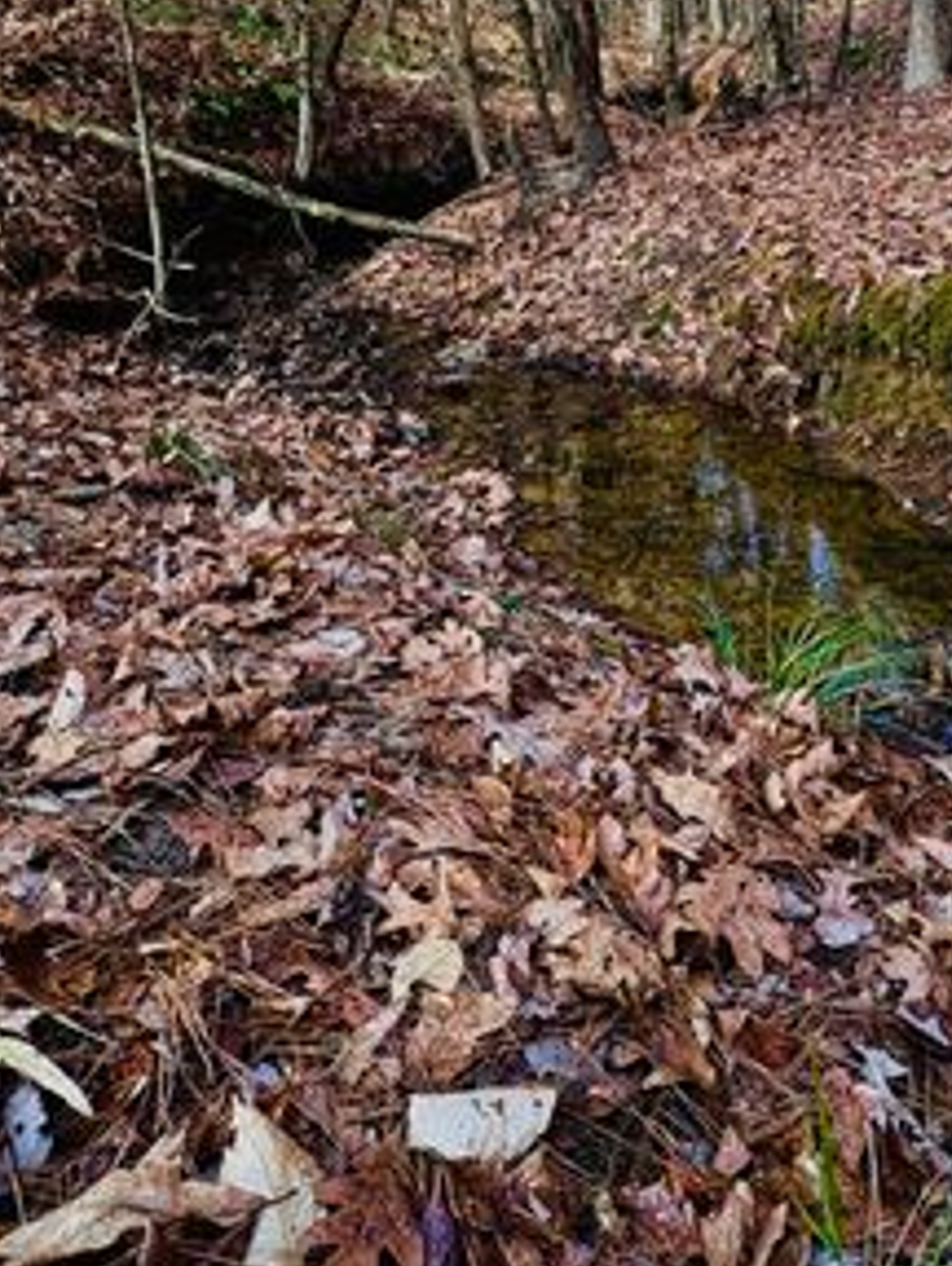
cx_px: 624
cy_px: 353
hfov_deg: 49.1
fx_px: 1024
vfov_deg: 60.7
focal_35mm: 28
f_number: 2.2
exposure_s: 1/99
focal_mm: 2.22
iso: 40
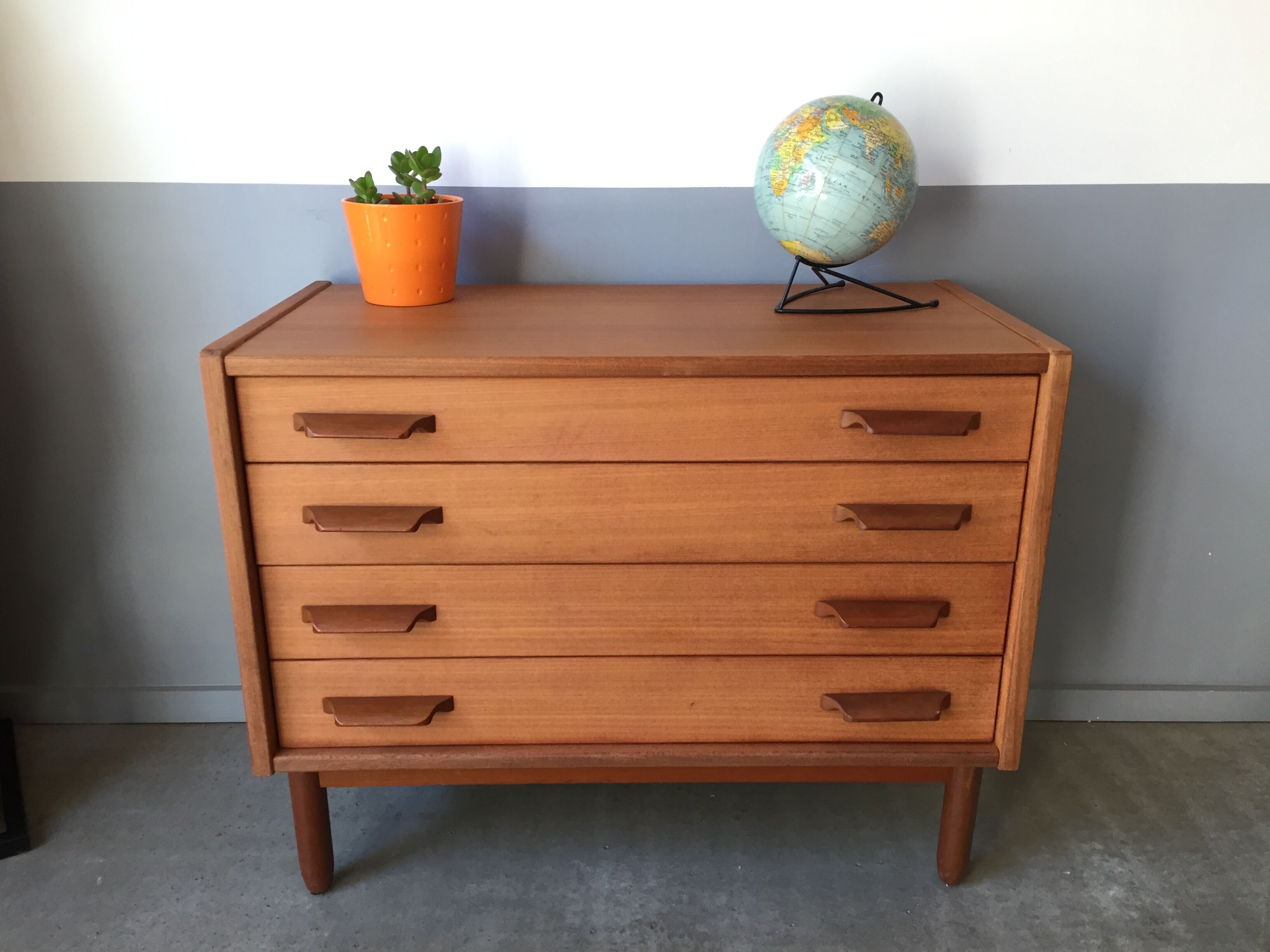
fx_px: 1064
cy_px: 476
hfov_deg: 61.7
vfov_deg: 48.2
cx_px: 635
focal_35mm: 29
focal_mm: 4.15
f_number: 2.2
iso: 100
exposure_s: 1/33
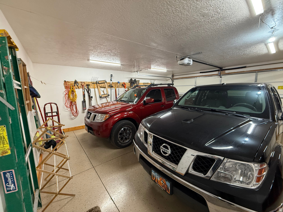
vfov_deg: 85.7
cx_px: 142
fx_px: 114
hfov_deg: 102.1
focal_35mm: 14
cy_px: 106
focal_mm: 2.22
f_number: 2.2
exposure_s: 1/60
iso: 250
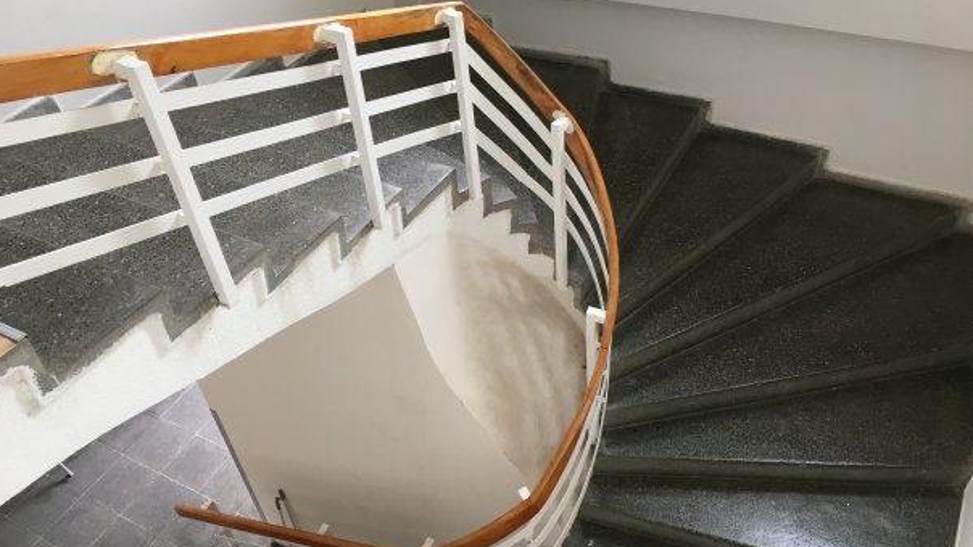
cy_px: 260
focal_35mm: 32
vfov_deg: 36.7
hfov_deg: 61.0
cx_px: 483
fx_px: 826
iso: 80
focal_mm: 4.15
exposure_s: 1/33
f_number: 2.2
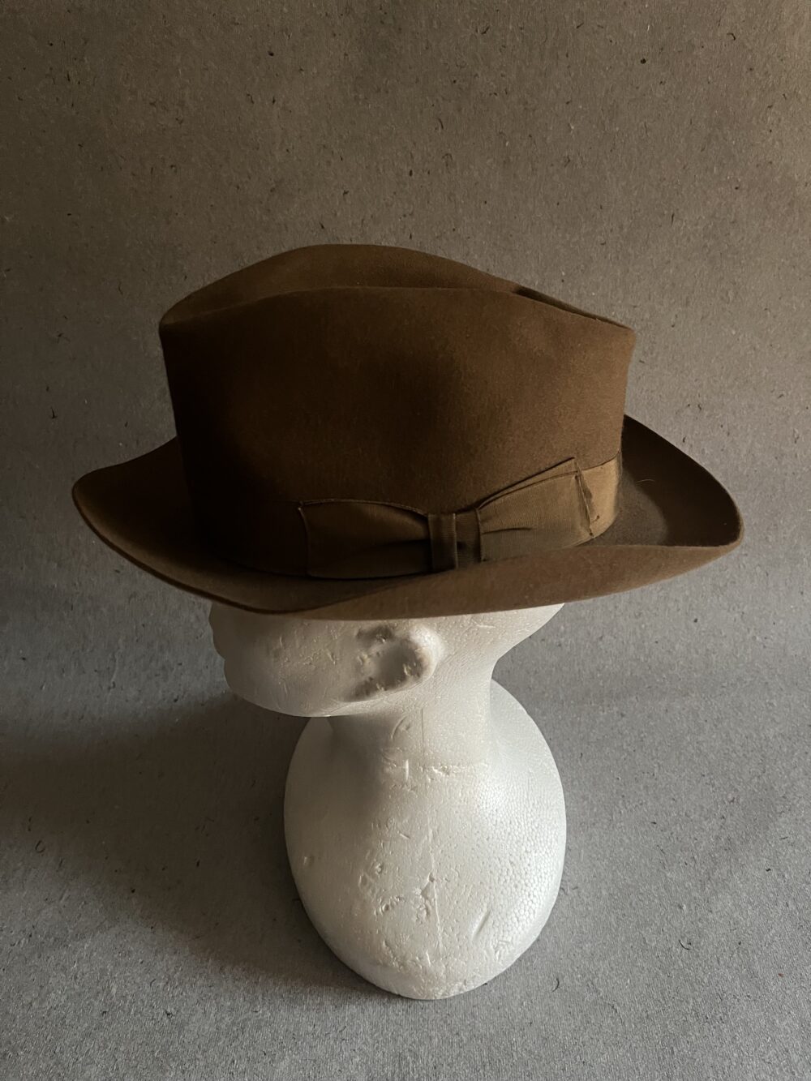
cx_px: 406
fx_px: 812
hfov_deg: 53.1
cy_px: 540
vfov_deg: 67.3
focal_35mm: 26
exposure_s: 1/33
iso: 640
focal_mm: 5.1
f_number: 1.6
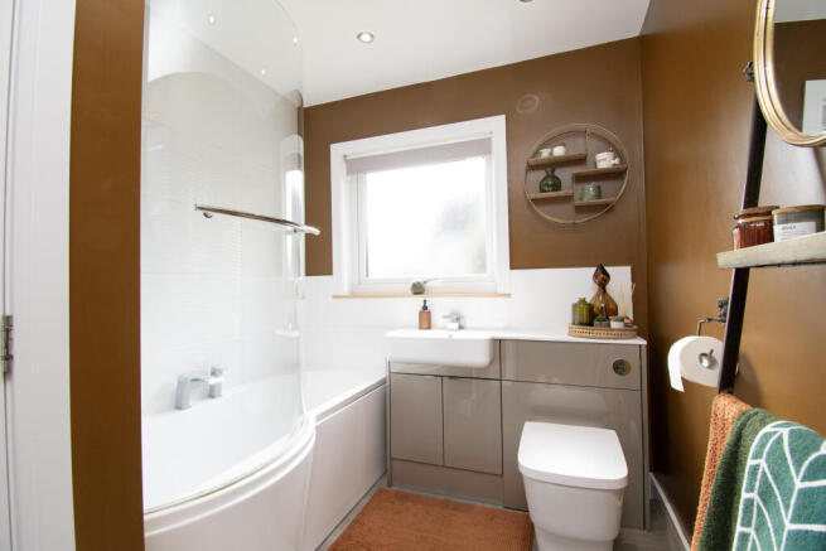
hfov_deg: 100.4
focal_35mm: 15
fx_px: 344
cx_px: 413
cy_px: 276
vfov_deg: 77.4
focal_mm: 10
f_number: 8
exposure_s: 1/25
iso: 320
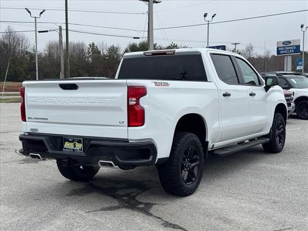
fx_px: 427
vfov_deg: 30.3
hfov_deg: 39.7
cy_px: 116
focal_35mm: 48
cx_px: 154
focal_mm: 6.76
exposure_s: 1/1011
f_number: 1.78
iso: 64
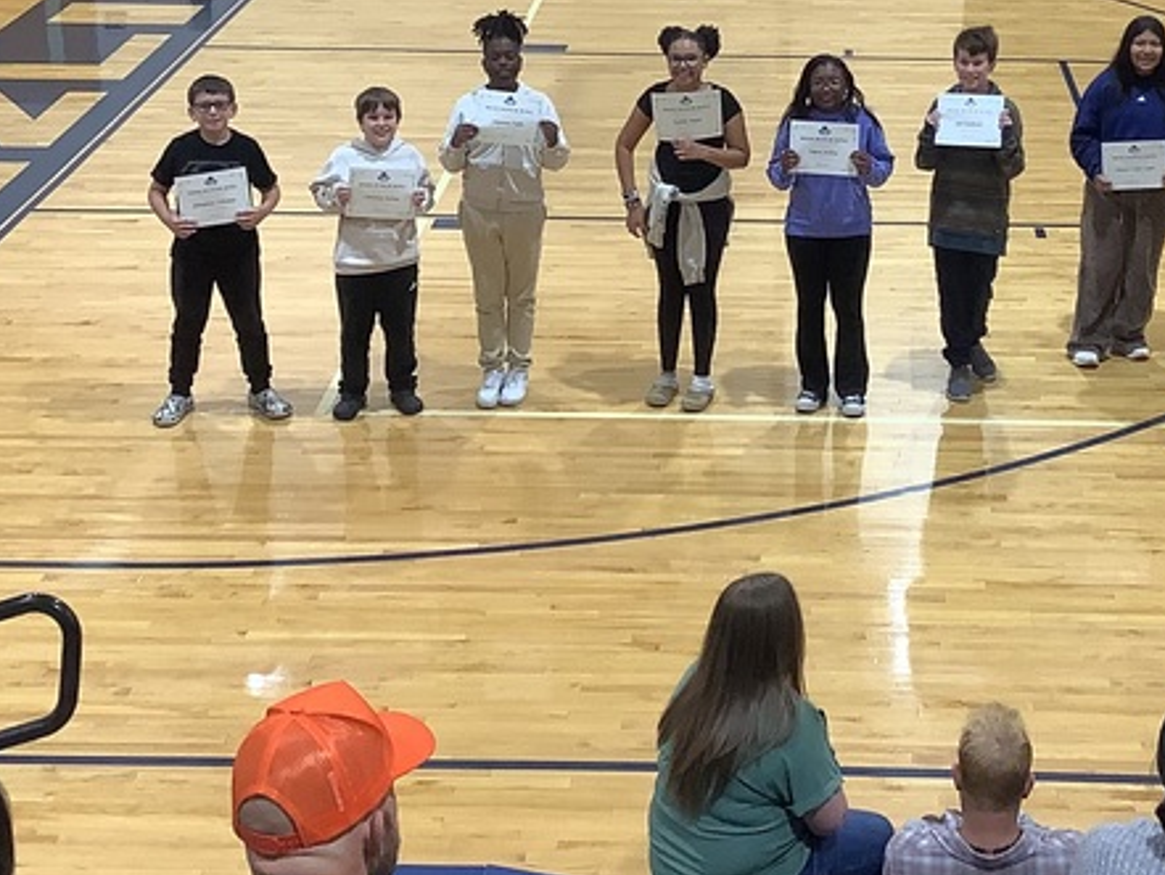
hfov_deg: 26.9
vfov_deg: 20.0
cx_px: 782
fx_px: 2424
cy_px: 74
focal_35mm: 72
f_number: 2.4
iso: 80
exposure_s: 1/60
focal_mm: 3.3
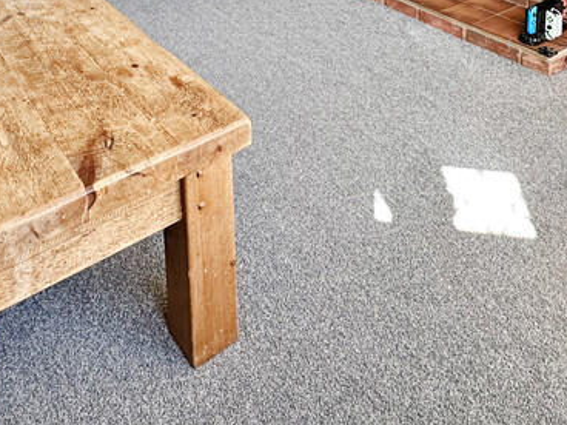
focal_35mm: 39
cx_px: 251
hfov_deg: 47.8
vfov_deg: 28.3
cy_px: -163
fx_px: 639
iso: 250
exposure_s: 1/99
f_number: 2.2
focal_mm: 2.22
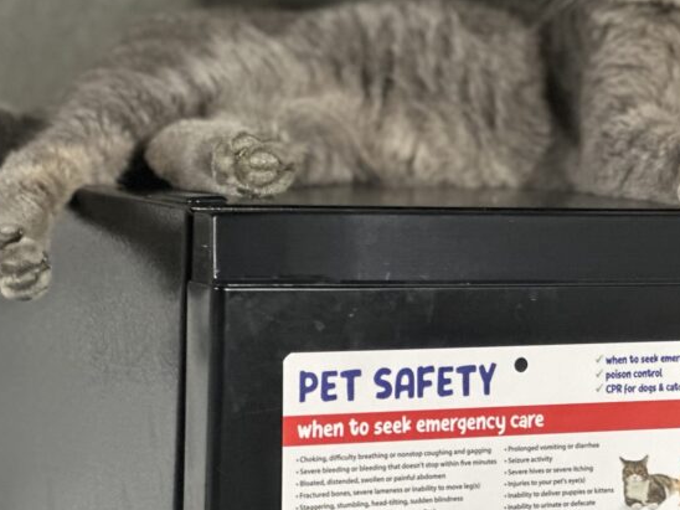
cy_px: 45
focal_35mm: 144
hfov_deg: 13.7
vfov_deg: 10.2
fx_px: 2829
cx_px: 459
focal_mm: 9
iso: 500
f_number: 2.8
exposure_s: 1/15
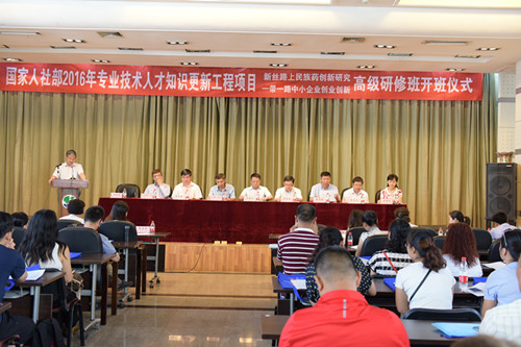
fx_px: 550
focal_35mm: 38
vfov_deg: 35.0
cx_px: 260
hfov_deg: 50.7
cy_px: 174
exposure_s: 1/50
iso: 800
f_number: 3.5
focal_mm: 38
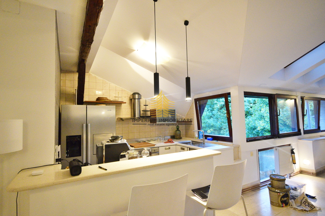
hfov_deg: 90.0
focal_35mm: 18
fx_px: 162
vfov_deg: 67.4
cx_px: 162
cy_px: 108
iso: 2000
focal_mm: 12
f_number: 4.8
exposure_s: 1/30
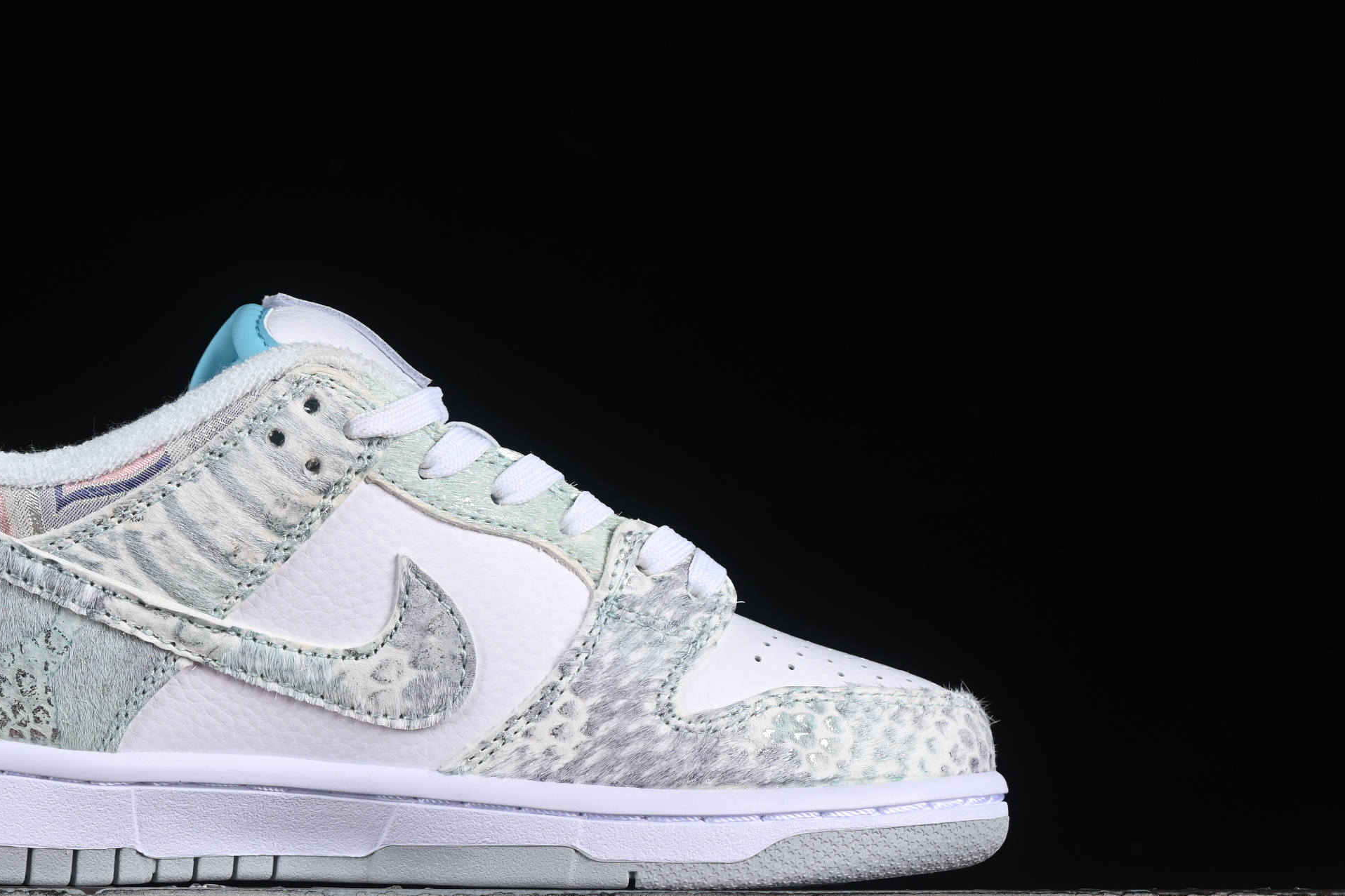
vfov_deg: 12.6
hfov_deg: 18.7
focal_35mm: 109
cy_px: 490
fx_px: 4072
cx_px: 384
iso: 160
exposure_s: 1/80
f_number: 8
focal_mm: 50
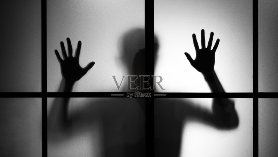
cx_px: 138
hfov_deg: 39.2
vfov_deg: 22.6
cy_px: 87
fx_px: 391
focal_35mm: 53
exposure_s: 1/125
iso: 180
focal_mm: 50
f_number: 1.8
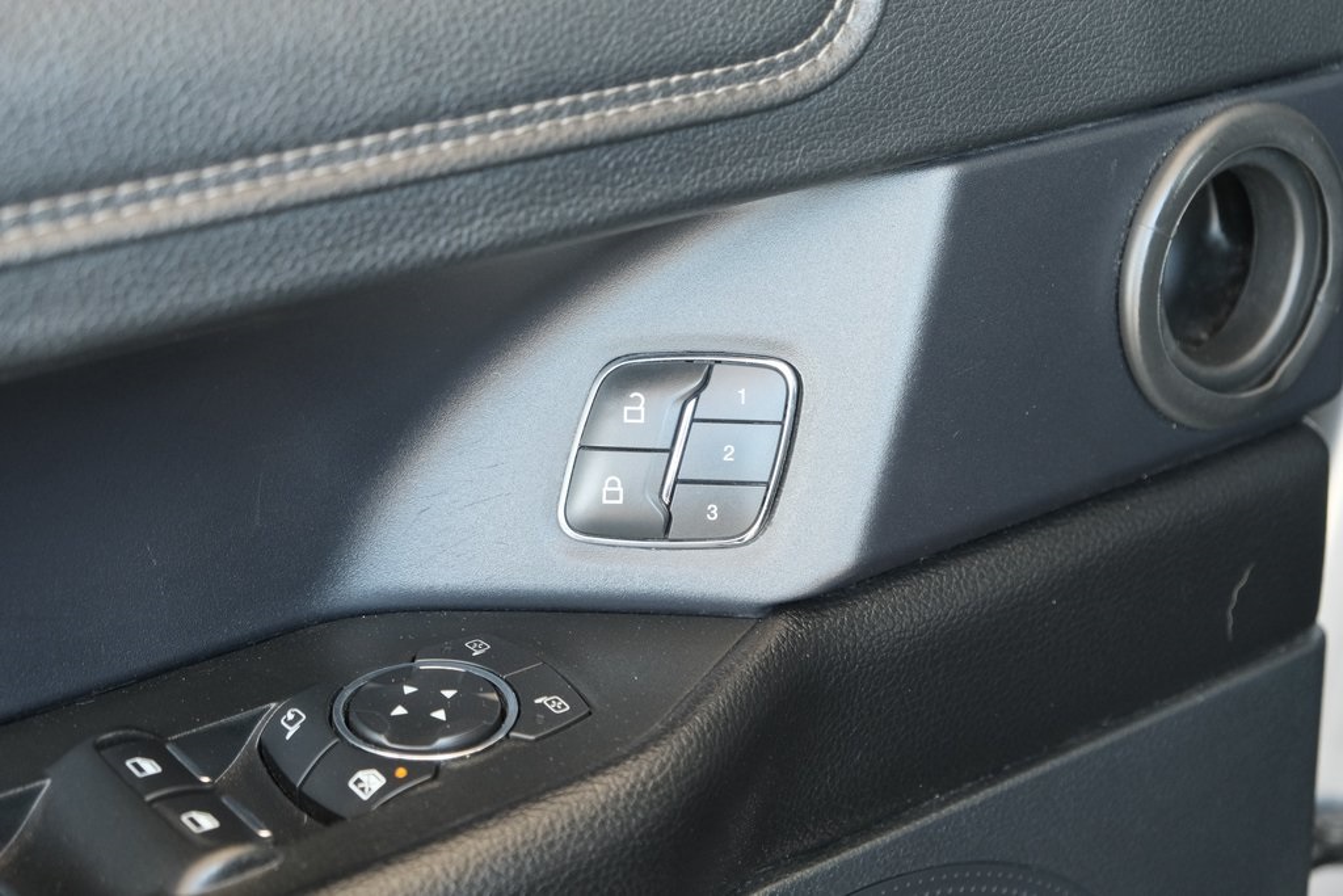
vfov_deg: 20.3
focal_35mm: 67
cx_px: 672
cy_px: 448
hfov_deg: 30.1
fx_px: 2500
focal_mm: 44.4
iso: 2500
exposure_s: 1/100
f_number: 5
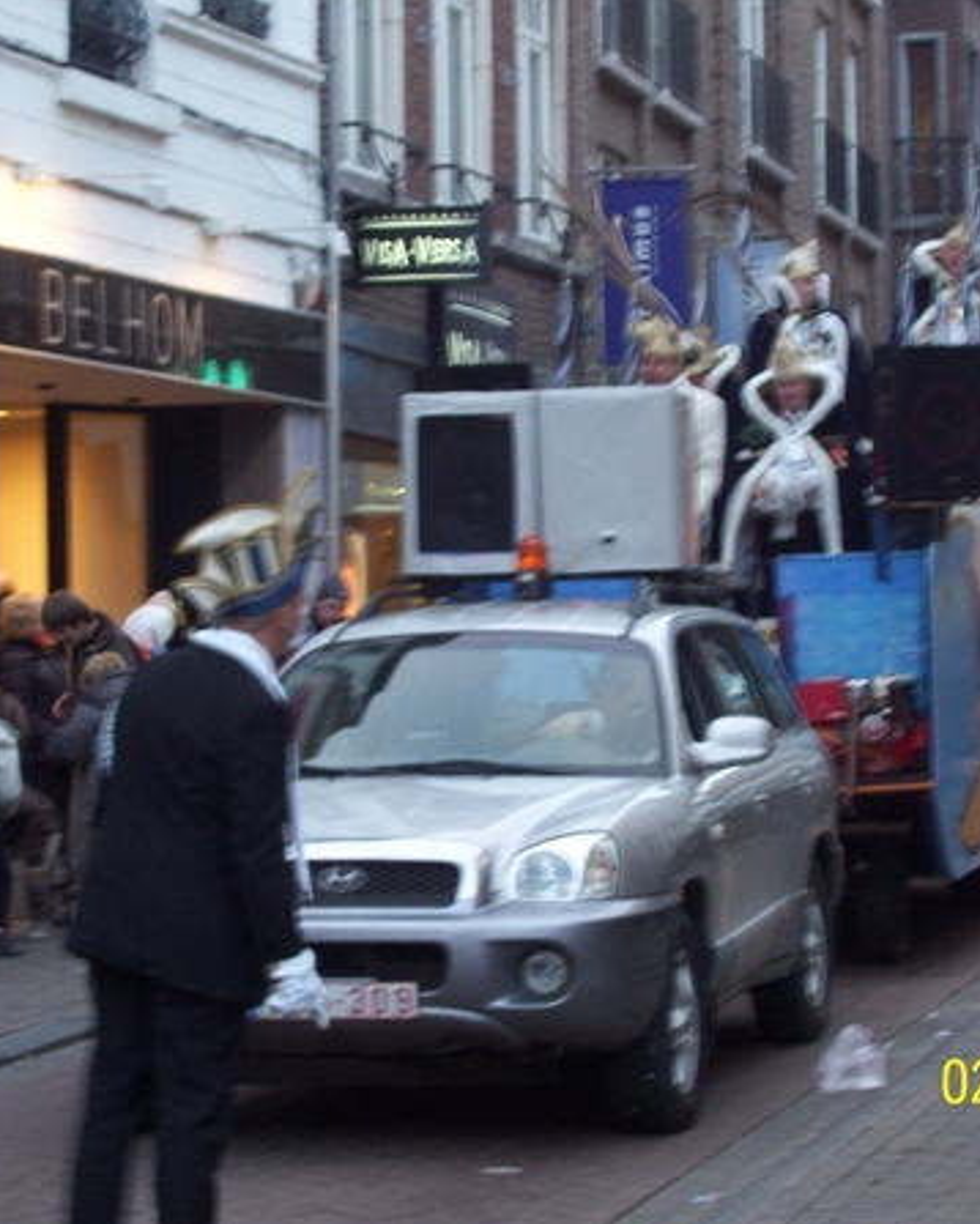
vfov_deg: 16.9
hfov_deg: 13.5
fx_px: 4130
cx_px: 490
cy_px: 612
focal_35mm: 114
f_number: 4.3
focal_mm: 14.3
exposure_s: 1/15
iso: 160
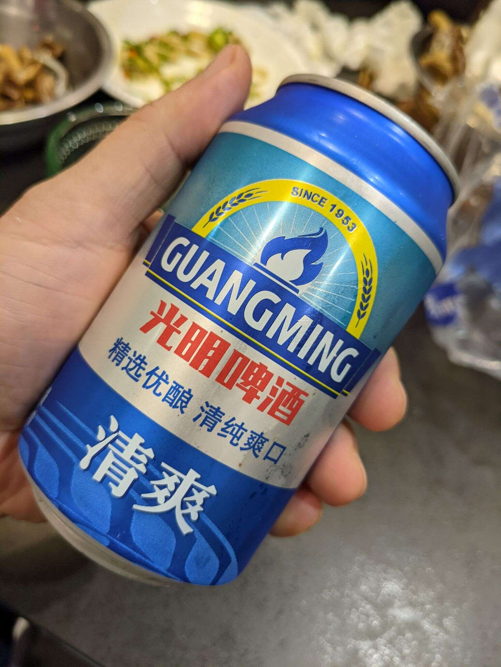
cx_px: 250
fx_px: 521
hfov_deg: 51.4
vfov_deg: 65.3
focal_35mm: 27
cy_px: 334
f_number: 1.73
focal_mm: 4.38
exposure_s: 1/37
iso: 92
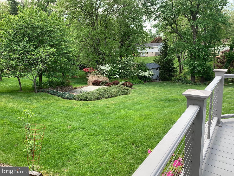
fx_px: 176
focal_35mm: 26
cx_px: 117
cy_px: 88
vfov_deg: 53.1
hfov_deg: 67.3
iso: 25
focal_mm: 4.25
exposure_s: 1/336
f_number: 1.8
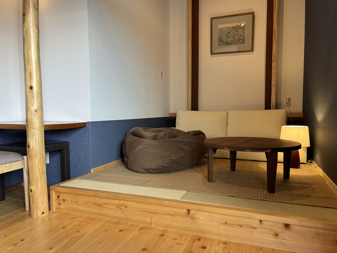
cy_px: 126
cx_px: 168
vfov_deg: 53.1
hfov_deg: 67.3
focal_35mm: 26
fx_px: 253
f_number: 1.6
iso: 80
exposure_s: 1/60
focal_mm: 5.1
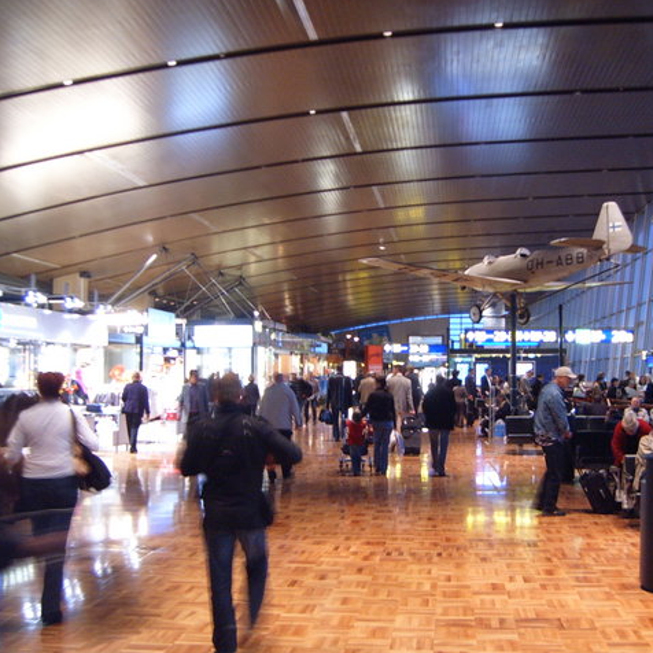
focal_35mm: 44
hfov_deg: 38.2
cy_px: 325
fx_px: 939
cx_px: 394
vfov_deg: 38.3
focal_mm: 6.2
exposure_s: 1/4
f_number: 2.9
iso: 141
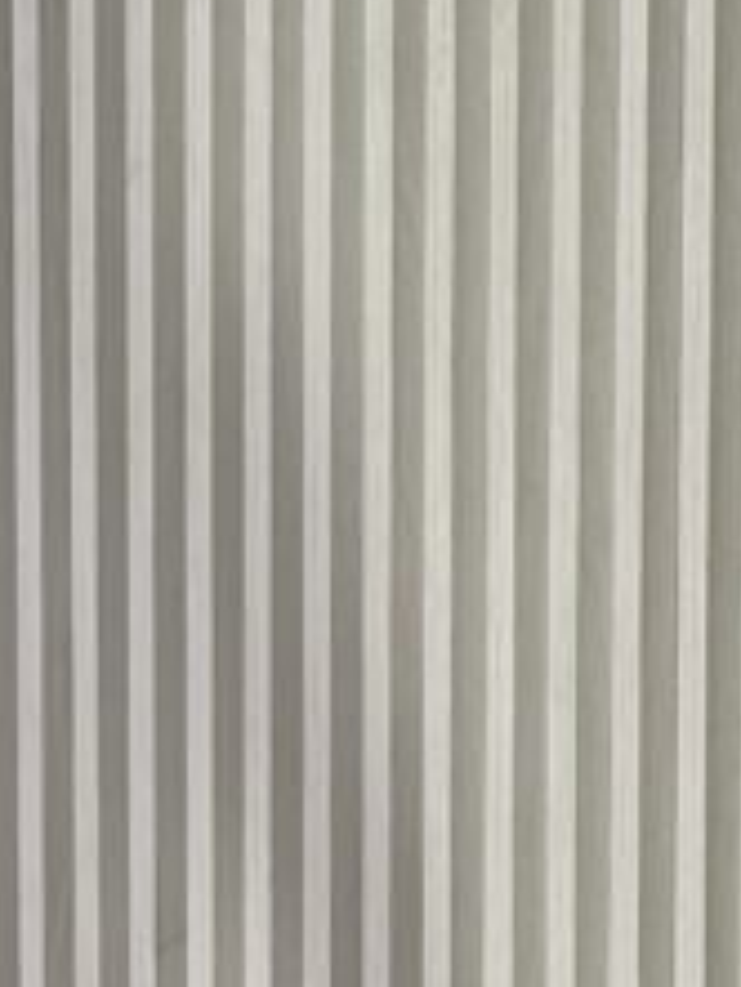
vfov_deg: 6.0
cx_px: -732
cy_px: 1512
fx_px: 9267
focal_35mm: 325
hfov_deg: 4.5
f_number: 2.8
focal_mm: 9
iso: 100
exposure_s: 1/120
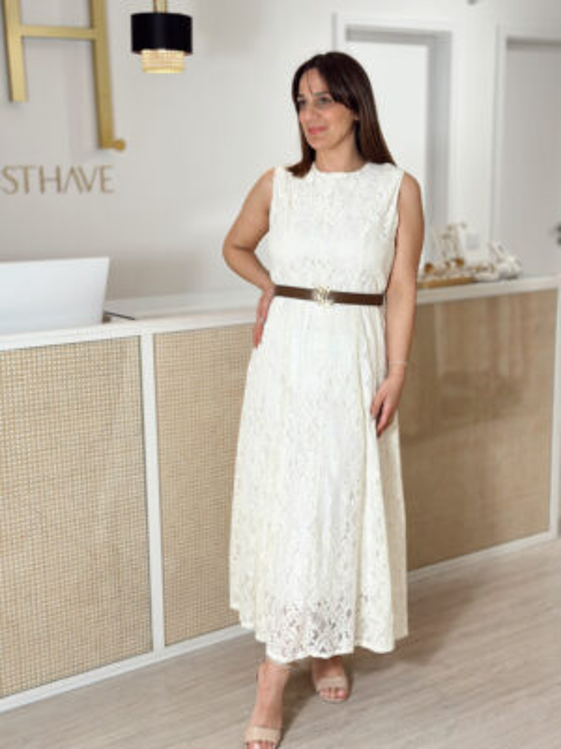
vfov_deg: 39.7
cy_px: 374
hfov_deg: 30.3
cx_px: 280
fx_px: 1037
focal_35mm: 48
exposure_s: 1/129
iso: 64
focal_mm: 6.86
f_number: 1.78
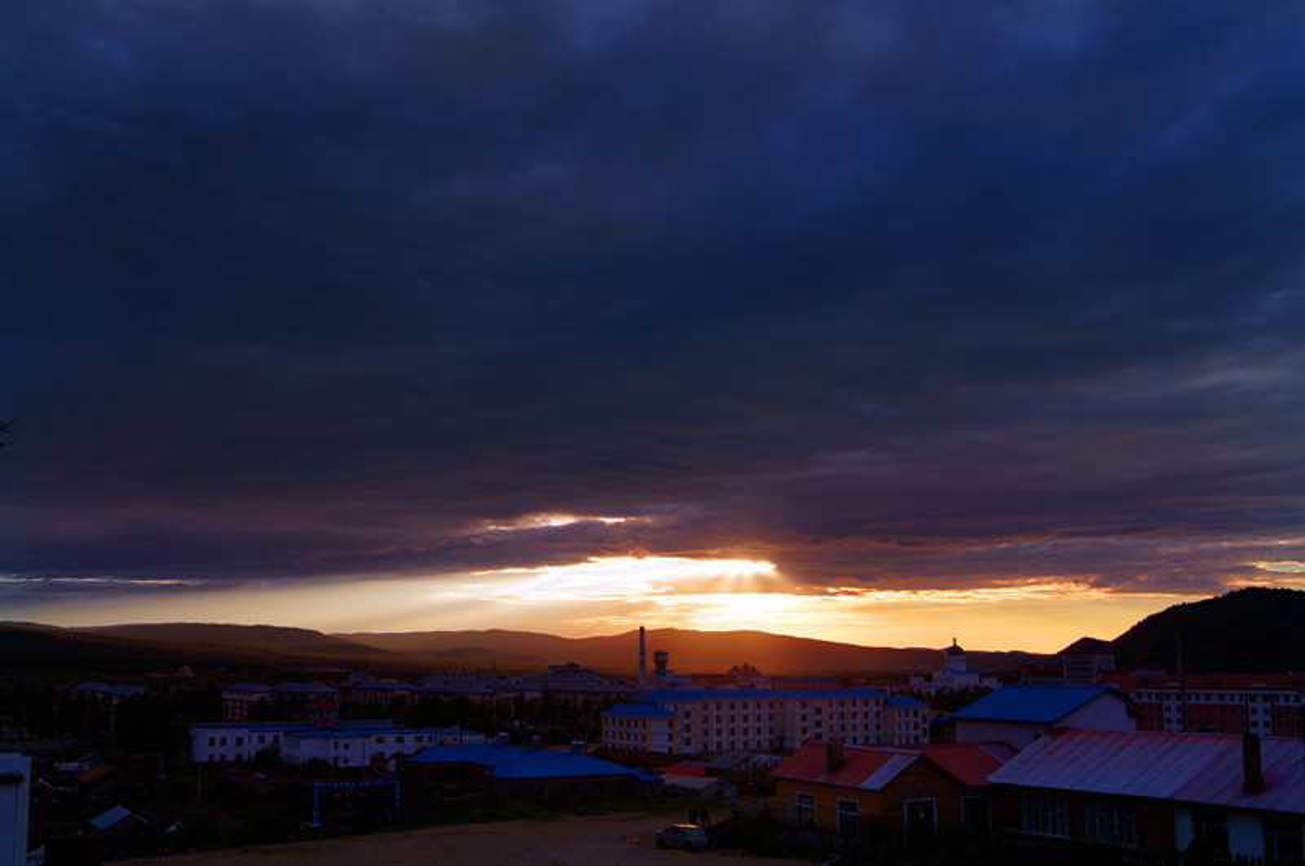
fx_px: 1303
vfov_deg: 36.8
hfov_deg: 53.2
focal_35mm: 36
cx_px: 652
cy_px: 433
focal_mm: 24
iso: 100
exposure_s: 1/320
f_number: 5.6
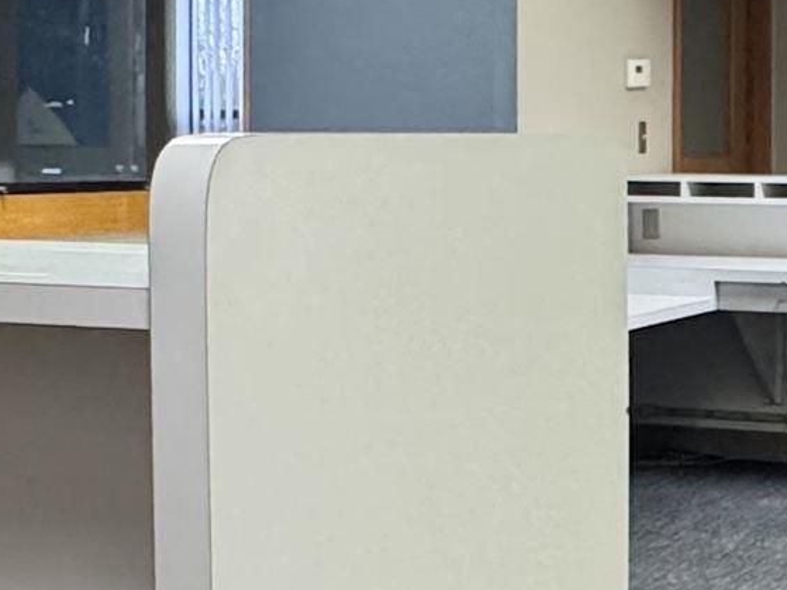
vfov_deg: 19.1
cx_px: 887
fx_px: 1750
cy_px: 204
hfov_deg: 23.6
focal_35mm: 77
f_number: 2.2
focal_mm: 2.22
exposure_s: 1/120
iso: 320
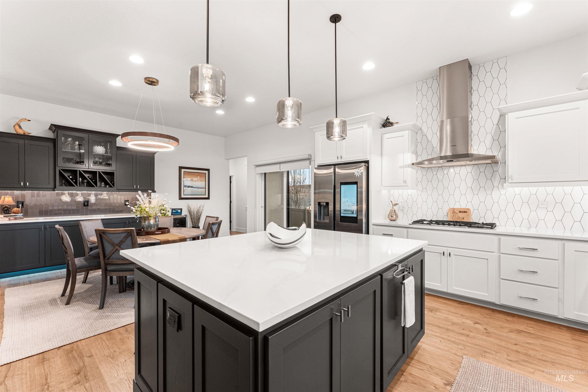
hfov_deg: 99.6
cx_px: 294
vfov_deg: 76.6
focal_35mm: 15
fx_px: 248
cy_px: 196
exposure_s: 1/5
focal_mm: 15.2
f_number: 11
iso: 800
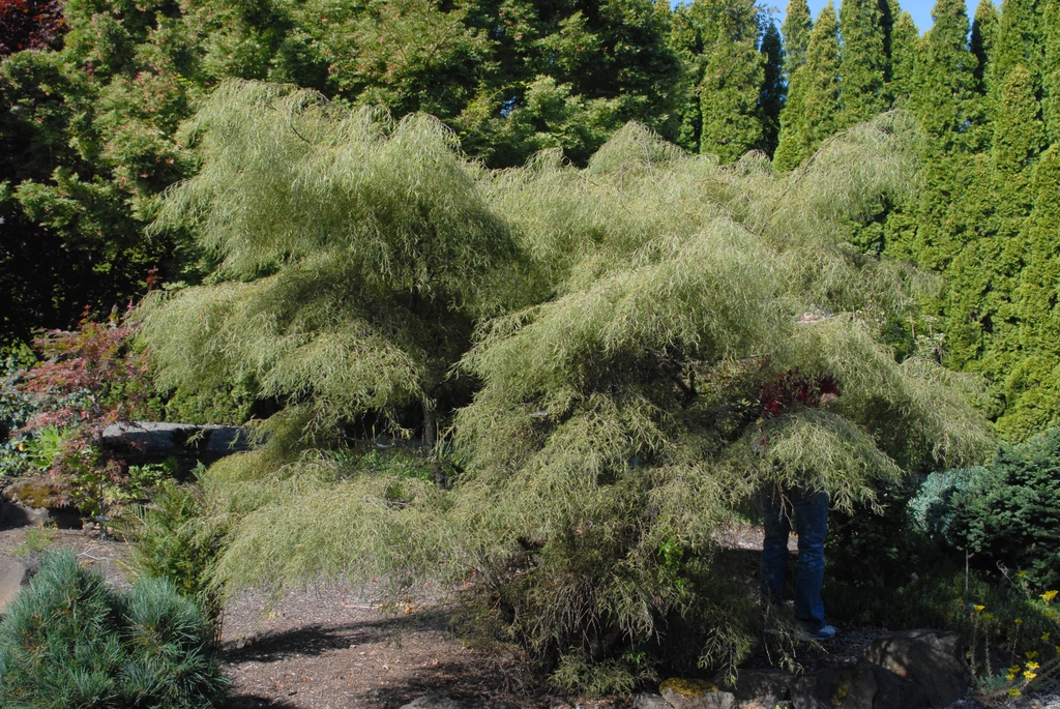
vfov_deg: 32.0
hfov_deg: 46.4
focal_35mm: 42
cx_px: 530
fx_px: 1238
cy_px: 354
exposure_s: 1/320
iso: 400
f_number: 9
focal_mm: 28
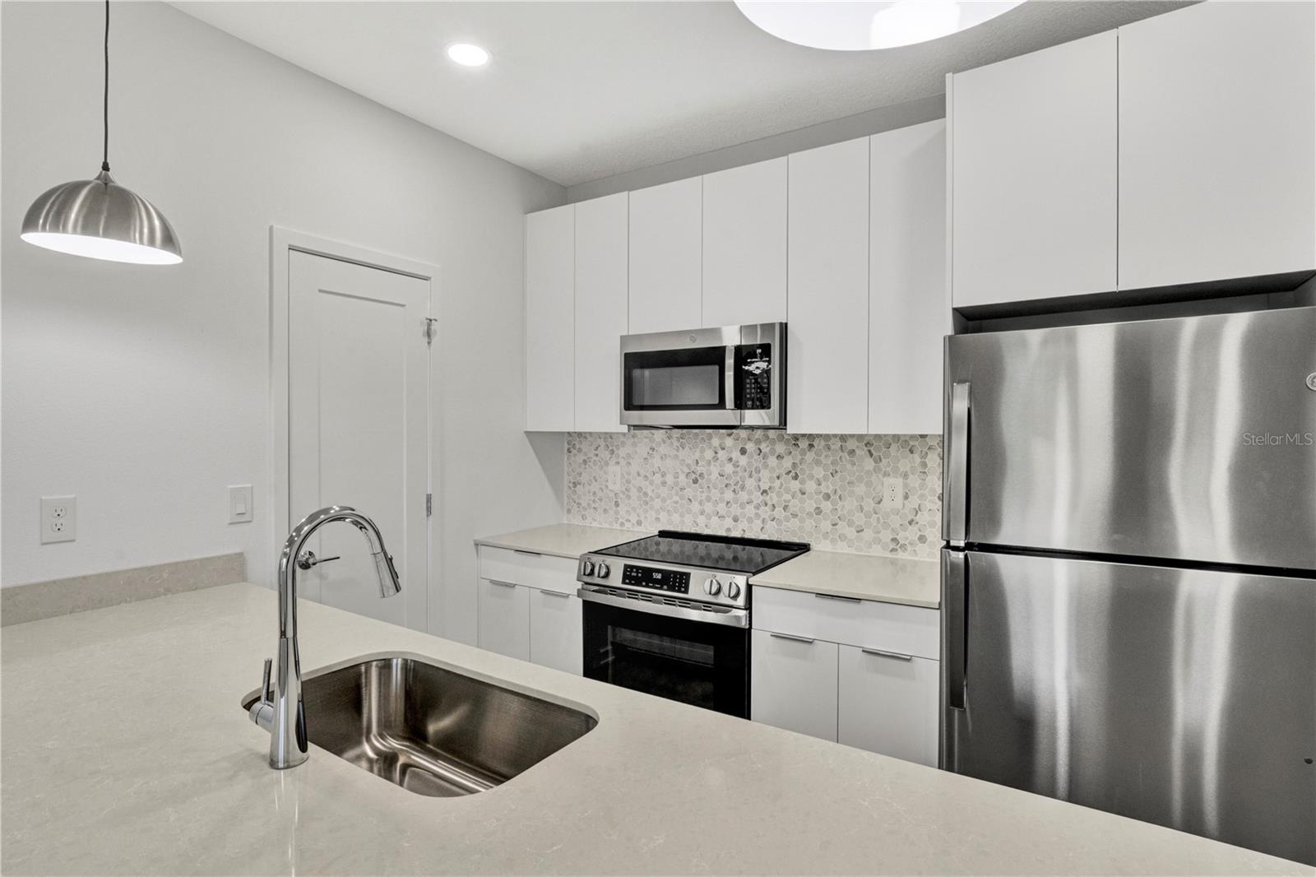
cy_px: 438
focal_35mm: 16
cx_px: 658
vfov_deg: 72.0
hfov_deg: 95.0
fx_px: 603
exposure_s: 1/15
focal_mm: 11
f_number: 16
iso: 400
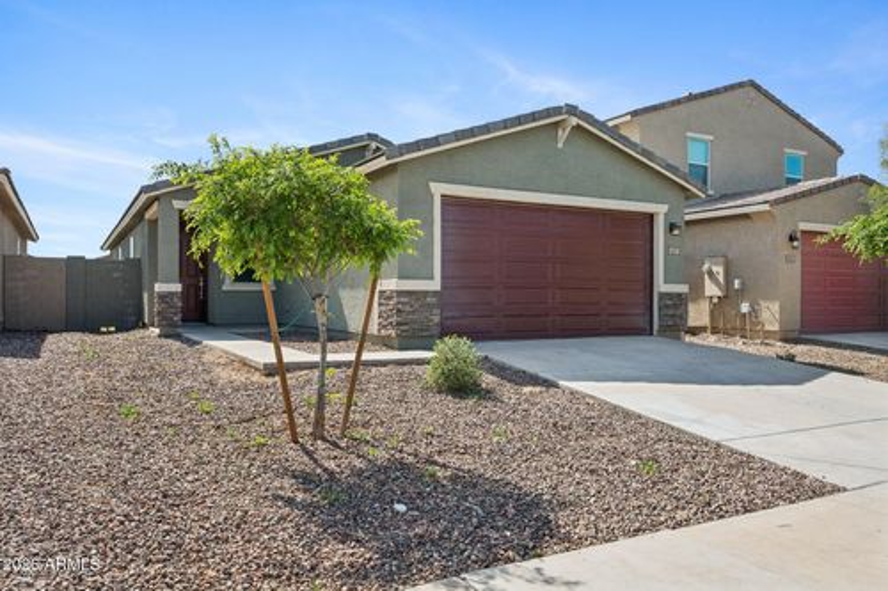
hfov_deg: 69.4
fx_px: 641
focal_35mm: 26
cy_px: 296
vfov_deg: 49.5
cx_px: 444
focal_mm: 26
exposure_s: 1/640
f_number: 8
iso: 320
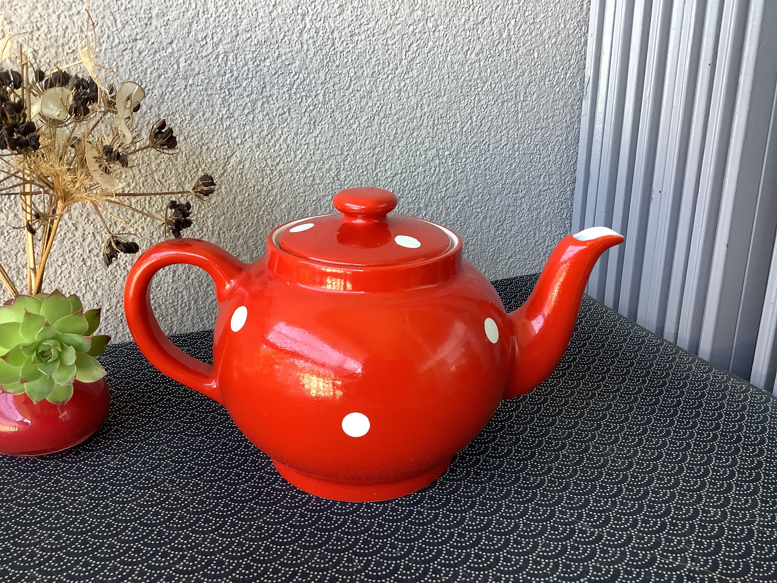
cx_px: 388
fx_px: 696
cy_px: 292
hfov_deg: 58.4
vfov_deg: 45.4
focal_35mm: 31
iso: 80
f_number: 2.4
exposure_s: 1/60
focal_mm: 3.3
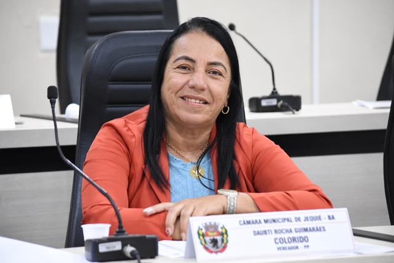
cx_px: 197
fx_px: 2217
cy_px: 132
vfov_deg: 6.8
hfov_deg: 10.2
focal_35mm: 202
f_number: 5
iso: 4000
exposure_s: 1/80
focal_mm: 135
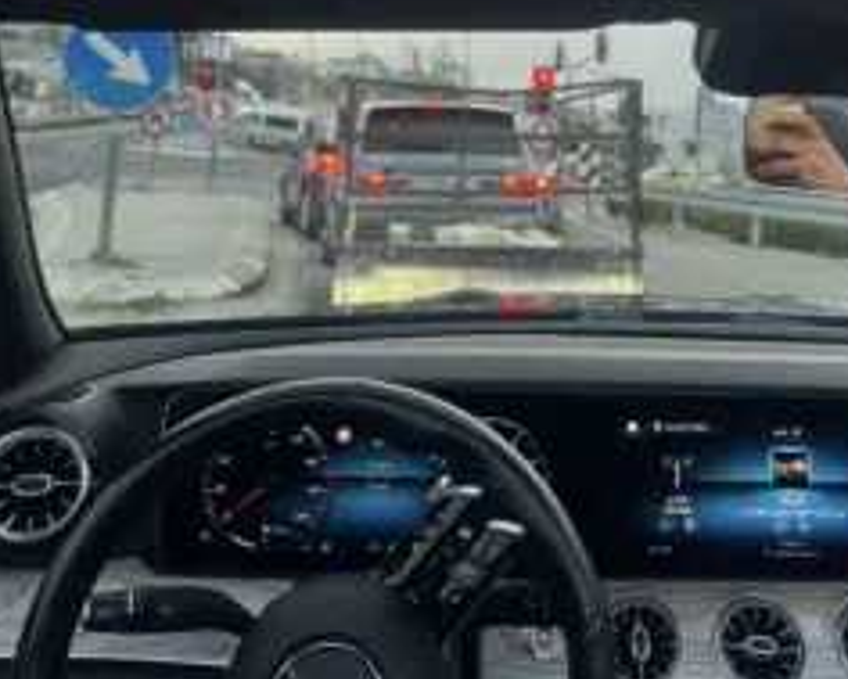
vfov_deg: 33.3
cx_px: 521
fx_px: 1080
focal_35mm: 43
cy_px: 86
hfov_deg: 42.6
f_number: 1.5
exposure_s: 1/254
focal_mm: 5.7
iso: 40
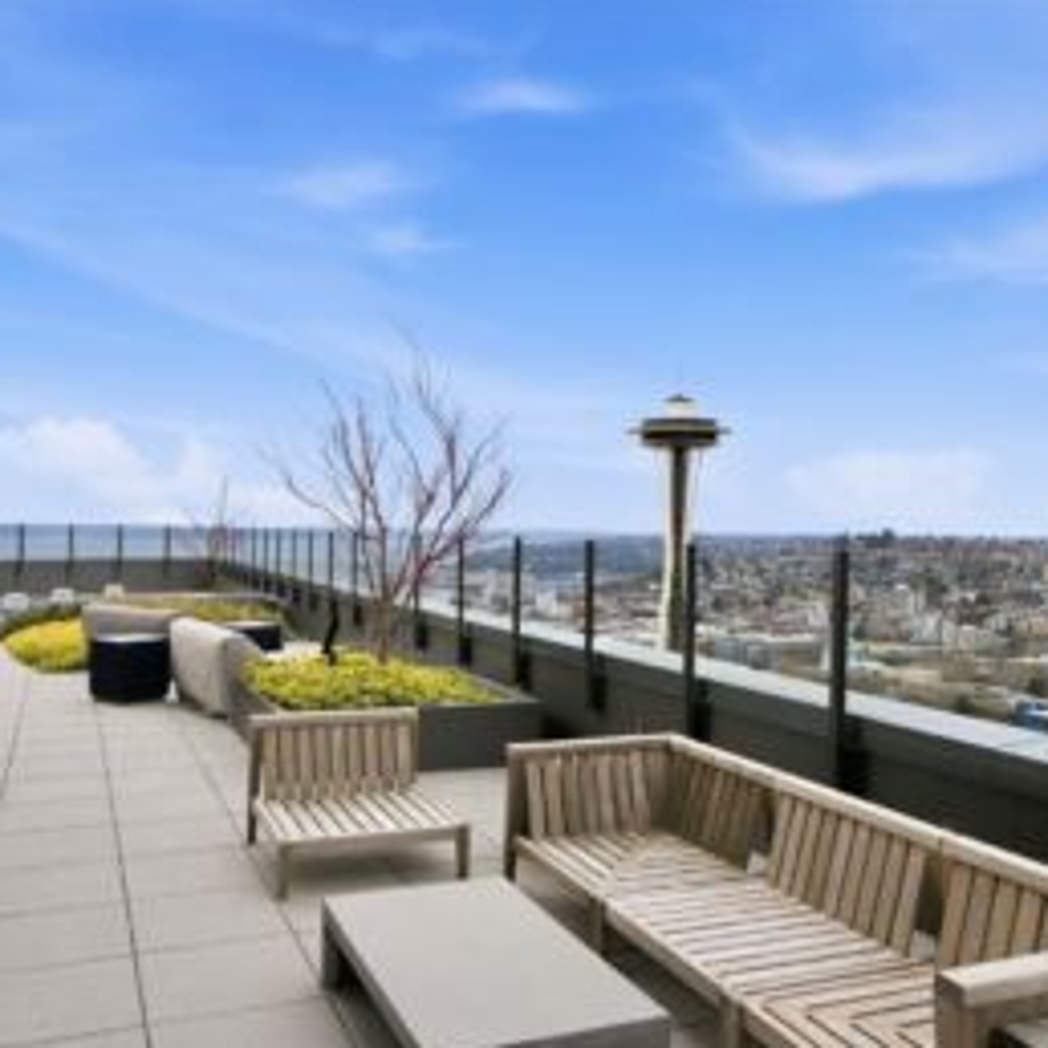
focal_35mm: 29
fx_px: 993
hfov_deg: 55.6
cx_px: 487
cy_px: 530
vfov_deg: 55.6
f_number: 9
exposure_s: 1/160
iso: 400
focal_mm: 22
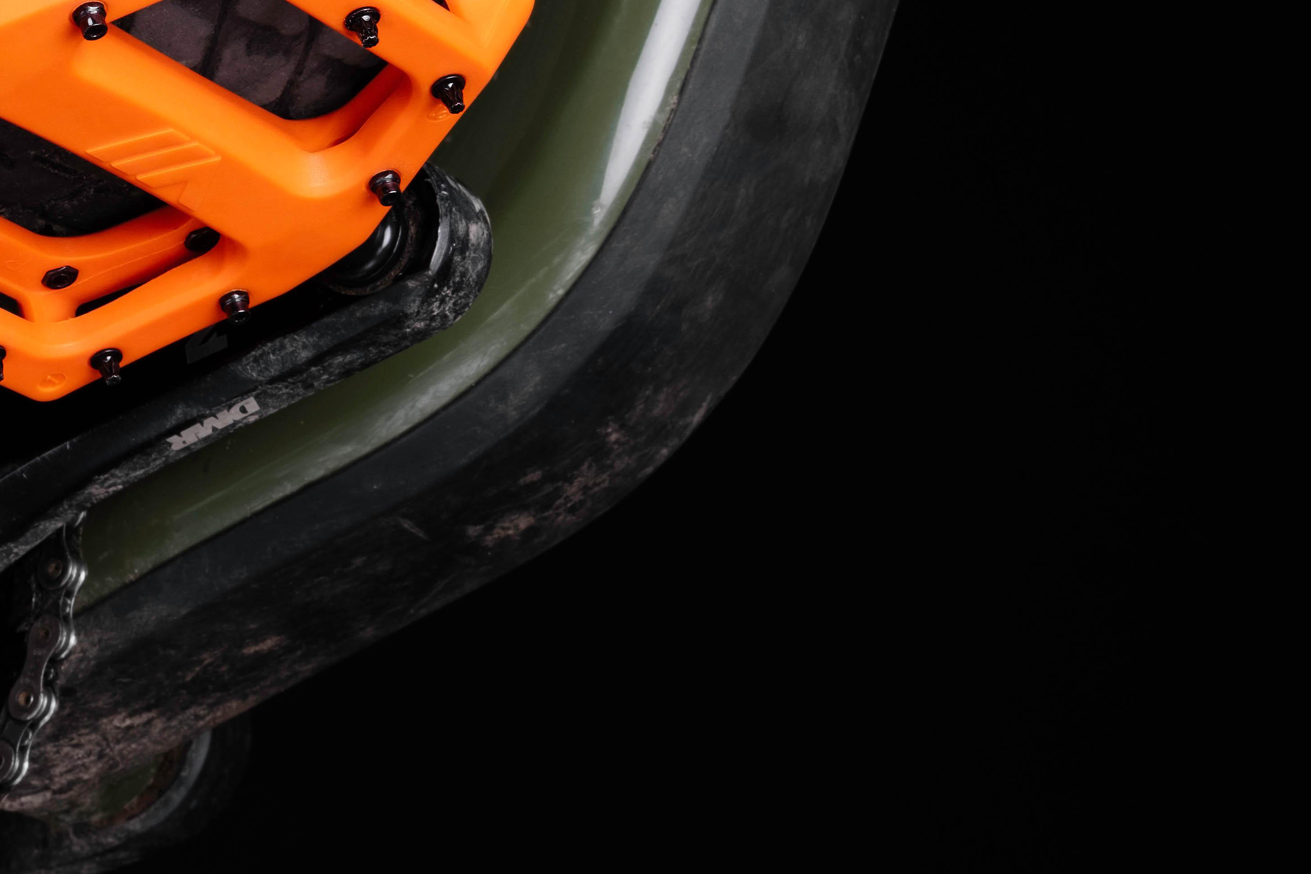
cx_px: 47
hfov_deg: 18.7
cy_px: 167
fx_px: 3896
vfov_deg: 12.7
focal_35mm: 107
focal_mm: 33.2
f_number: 13
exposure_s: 1/125
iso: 160
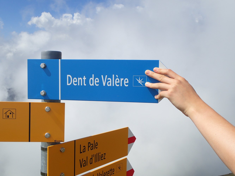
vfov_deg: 37.7
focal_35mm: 38
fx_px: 258
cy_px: 88
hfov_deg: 49.0
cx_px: 118
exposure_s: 1/200
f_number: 10
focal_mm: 6.86
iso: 100
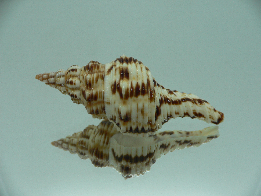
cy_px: 98
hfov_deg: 52.6
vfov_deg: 40.7
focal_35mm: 35
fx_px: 264
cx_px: 130
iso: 80
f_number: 2.8
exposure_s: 1/60
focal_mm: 4.6
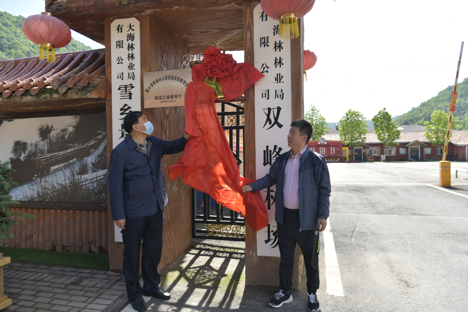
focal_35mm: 24
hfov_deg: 73.7
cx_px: 234
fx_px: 312
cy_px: 156
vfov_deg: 53.1
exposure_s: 1/250
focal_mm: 24
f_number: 6.3
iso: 125
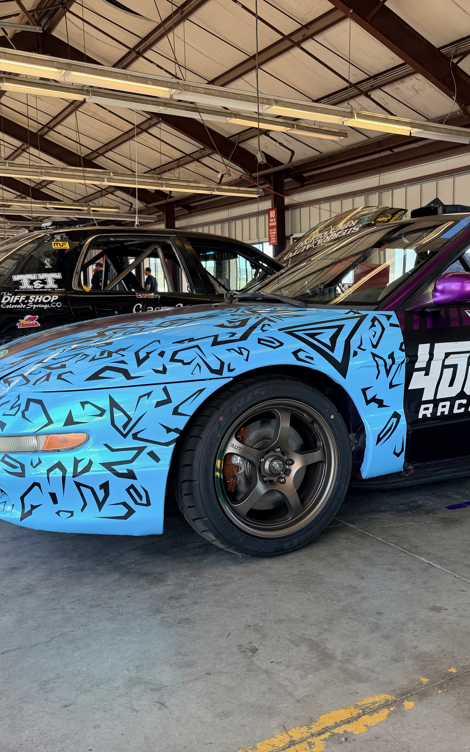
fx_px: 697
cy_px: 376
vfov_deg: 56.7
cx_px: 349
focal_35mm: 34
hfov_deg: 36.5
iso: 80
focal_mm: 6.76
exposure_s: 1/246
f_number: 1.78
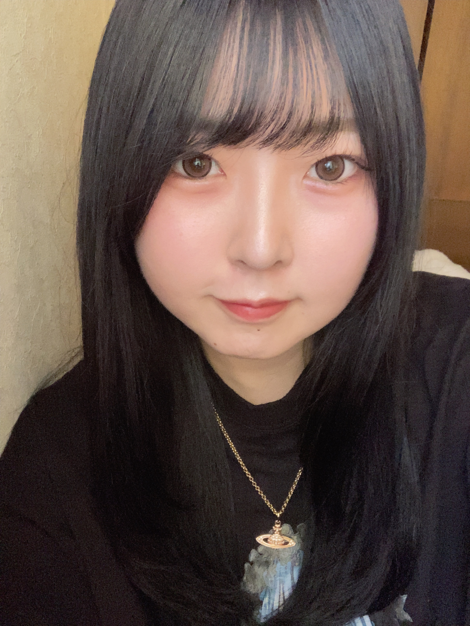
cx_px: 235
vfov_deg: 56.8
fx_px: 579
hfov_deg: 44.2
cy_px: 313
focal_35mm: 32
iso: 320
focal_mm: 2.87
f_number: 2.2
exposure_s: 1/51
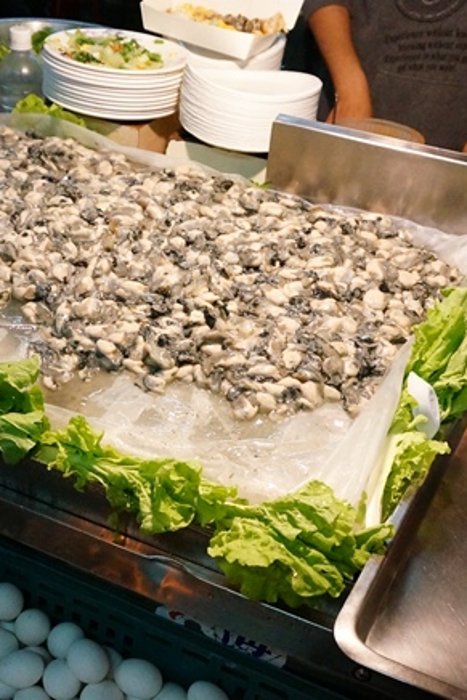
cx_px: 130
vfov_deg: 42.9
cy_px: 539
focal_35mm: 44
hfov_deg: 30.1
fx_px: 855
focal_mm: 16
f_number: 5
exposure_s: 1/200
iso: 3200
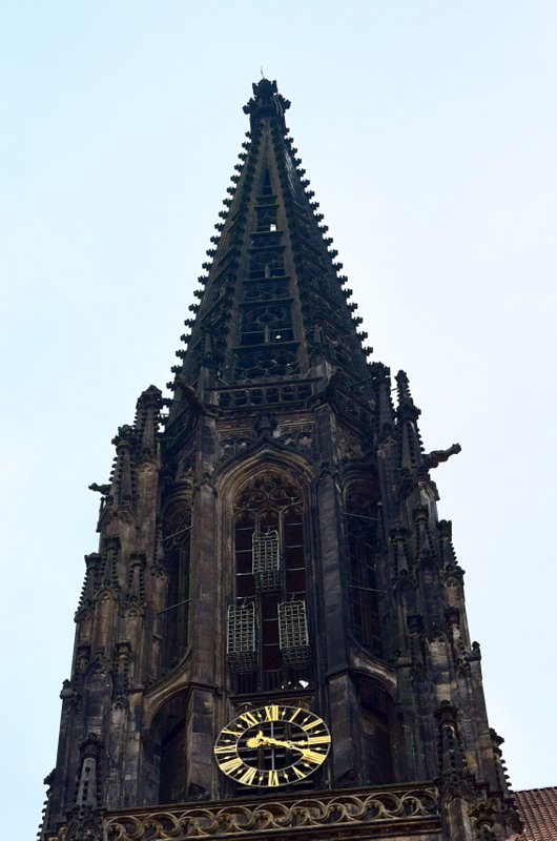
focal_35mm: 45
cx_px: 278
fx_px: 1049
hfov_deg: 29.7
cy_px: 420
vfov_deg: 43.7
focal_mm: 30
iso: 400
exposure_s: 1/160
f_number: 9
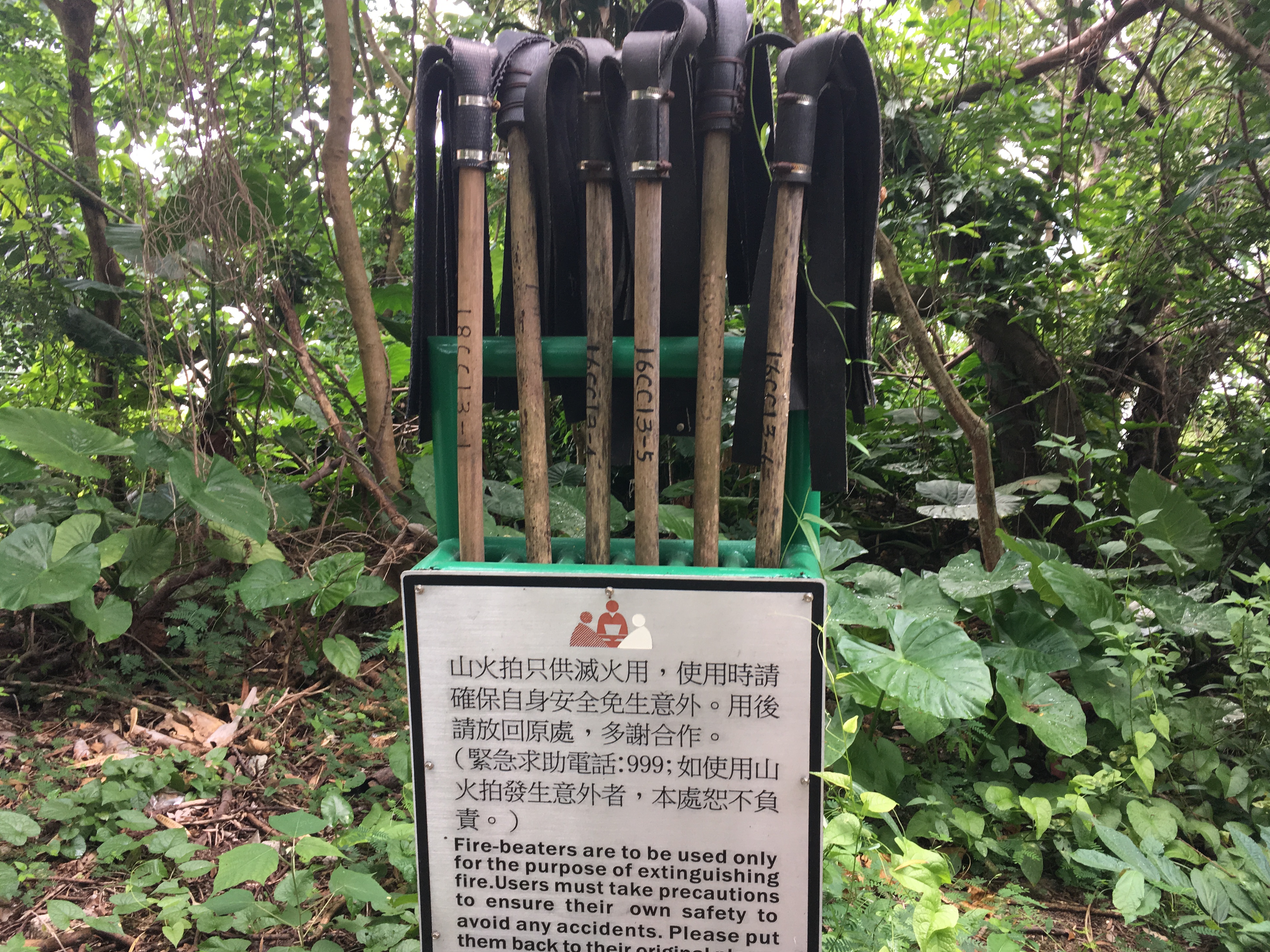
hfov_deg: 60.0
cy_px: 466
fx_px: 1101
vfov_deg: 46.8
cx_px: 655
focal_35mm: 30
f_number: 2.2
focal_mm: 4.15
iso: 40
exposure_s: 1/100
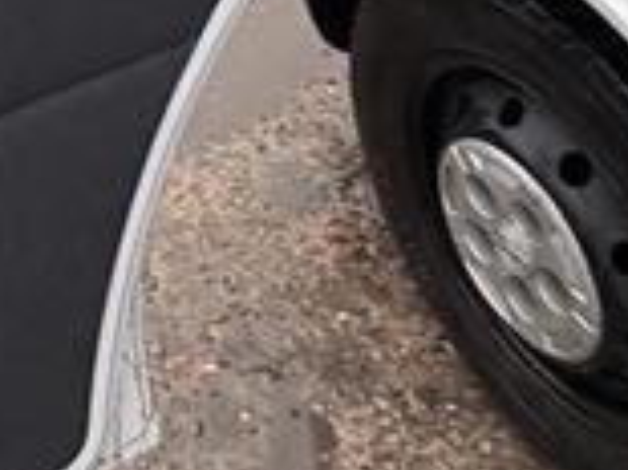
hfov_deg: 23.0
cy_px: -502
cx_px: -28
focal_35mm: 81
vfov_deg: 14.6
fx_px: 1468
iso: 125
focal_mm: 2.22
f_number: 2.2
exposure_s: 1/99
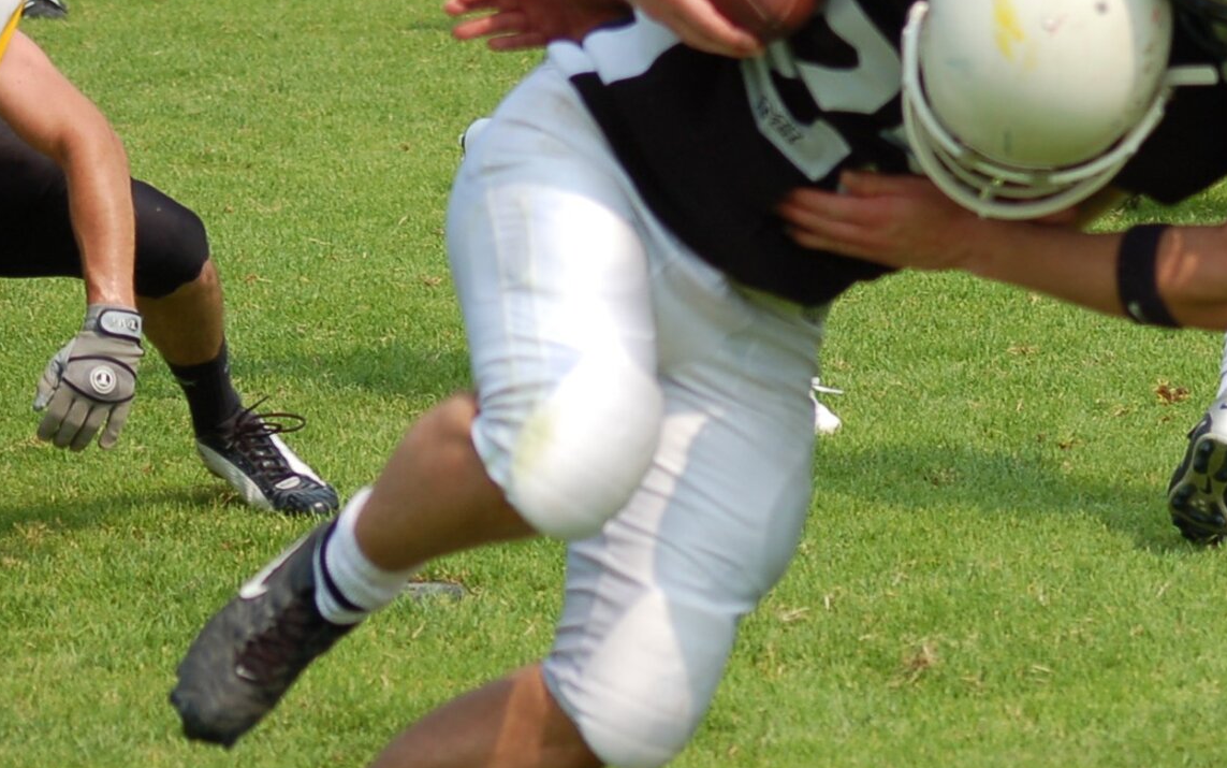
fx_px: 7660
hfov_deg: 9.1
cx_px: 1123
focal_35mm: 229
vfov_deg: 5.7
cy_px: 169
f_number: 5
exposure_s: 1/1250
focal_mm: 78
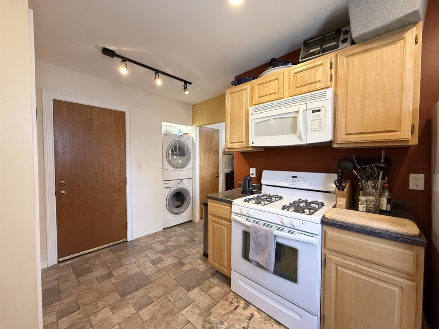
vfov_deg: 85.7
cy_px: 164
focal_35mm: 14
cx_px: 220
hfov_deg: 102.1
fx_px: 178
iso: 320
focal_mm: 2.22
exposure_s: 1/120
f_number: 2.2
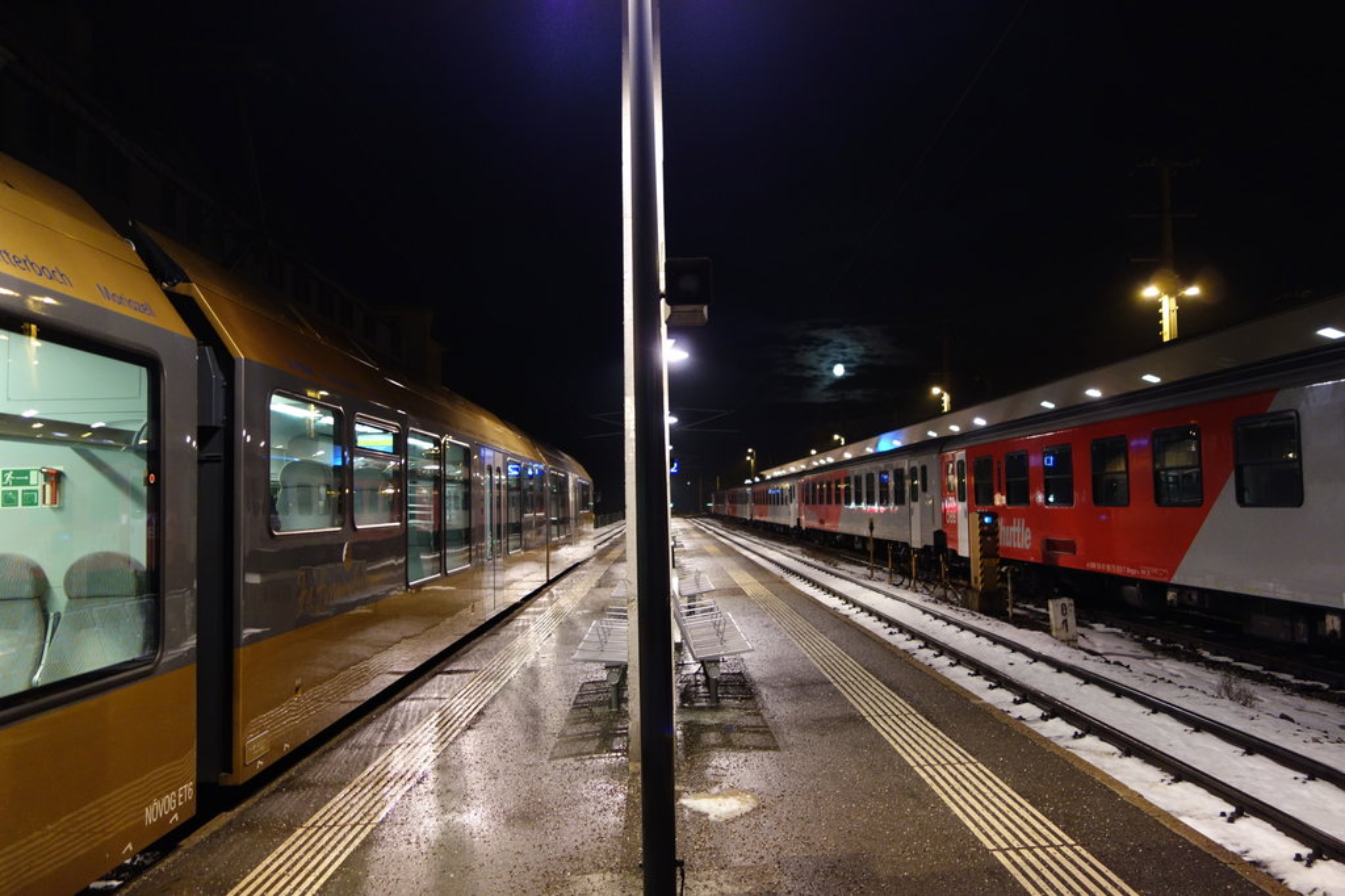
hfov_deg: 65.5
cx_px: 672
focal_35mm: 28
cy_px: 448
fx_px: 1046
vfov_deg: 46.4
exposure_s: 1/30
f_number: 1.8
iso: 500
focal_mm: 10.4
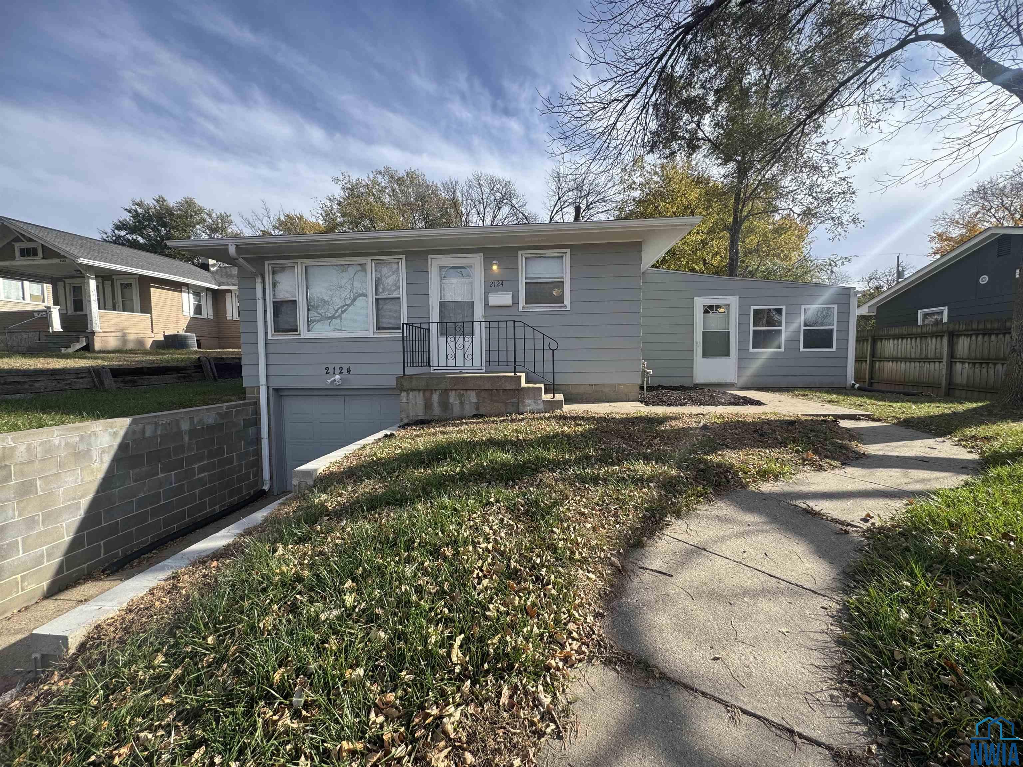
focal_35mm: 14
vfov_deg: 85.7
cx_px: 512
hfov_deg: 102.1
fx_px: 414
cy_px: 384
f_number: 2.2
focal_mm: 2.22
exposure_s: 1/720
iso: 50
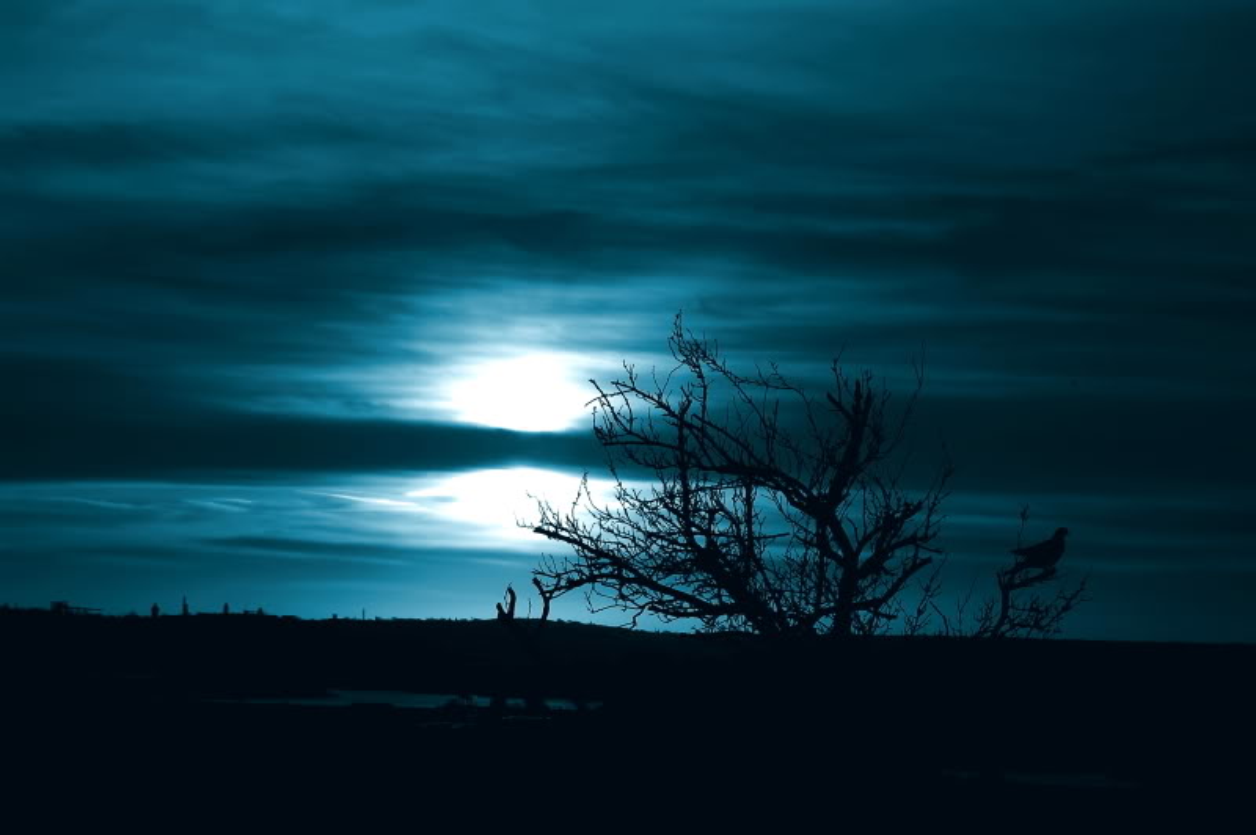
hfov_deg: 24.6
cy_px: 418
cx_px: 628
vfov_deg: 16.5
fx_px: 2876
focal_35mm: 82
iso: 200
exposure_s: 1/500
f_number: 11
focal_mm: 55
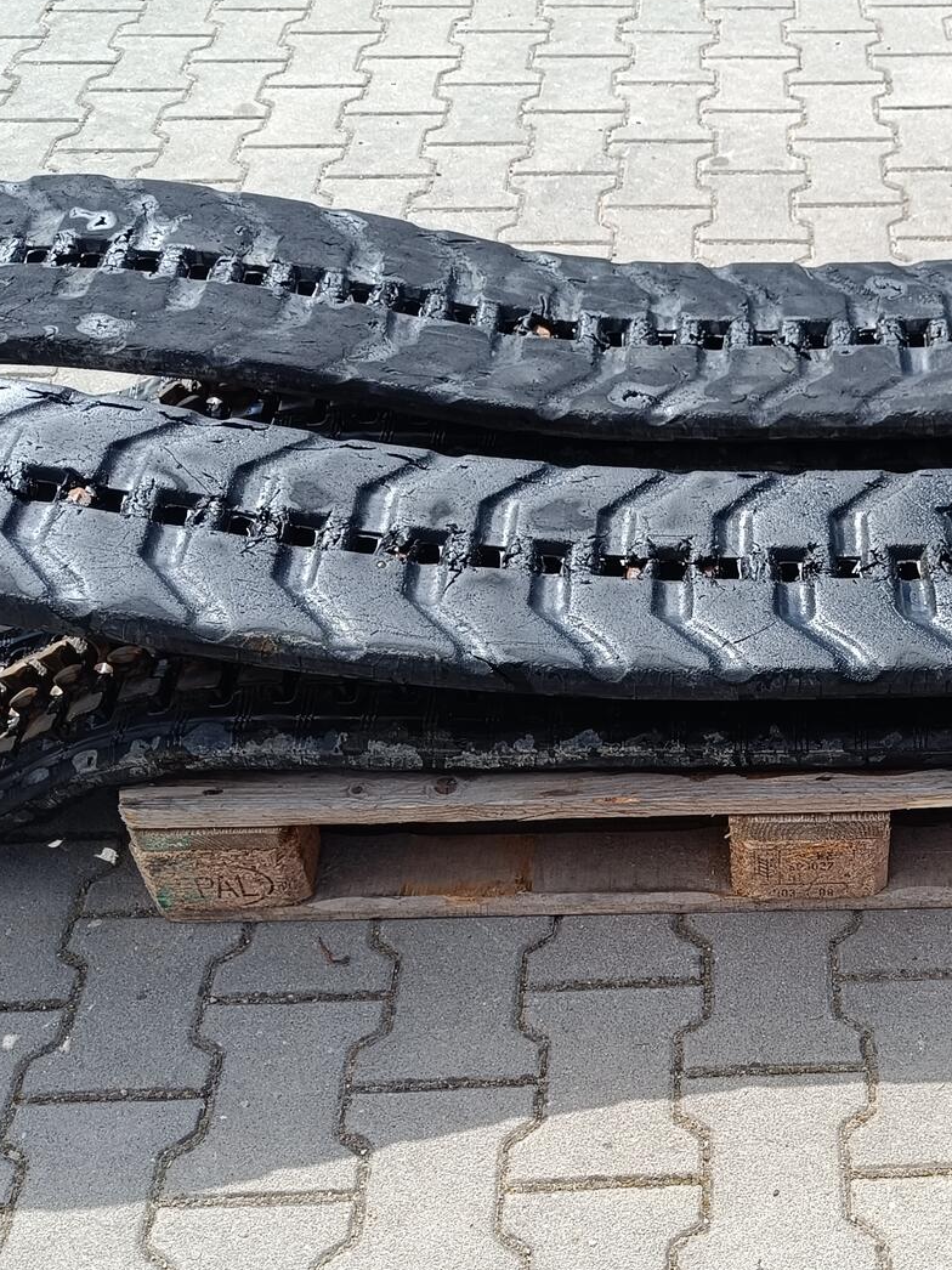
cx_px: 826
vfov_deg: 40.3
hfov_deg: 29.8
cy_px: 760
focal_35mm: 47
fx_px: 1724
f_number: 1.88
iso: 51
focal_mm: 5.59
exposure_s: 1/576
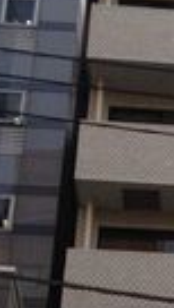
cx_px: 328
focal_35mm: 168
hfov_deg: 7.0
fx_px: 1371
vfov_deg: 12.6
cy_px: 319
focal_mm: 4.28
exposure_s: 1/1034
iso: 50
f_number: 2.4
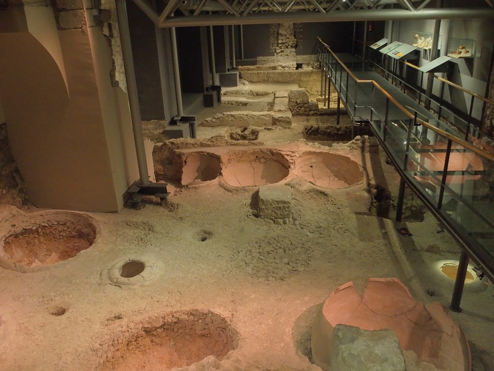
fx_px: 400
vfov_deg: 49.7
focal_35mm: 28
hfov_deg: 63.4
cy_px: 186
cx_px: 247
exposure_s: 1/25
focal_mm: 6
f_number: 2.8
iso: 800
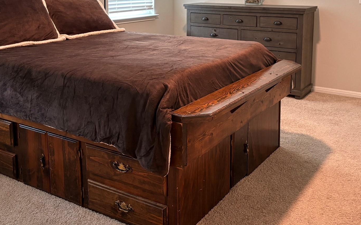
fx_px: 403
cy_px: 37
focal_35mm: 41
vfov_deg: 30.3
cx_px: 191
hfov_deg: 48.2
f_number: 1.6
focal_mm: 5.96
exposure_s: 1/60
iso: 250
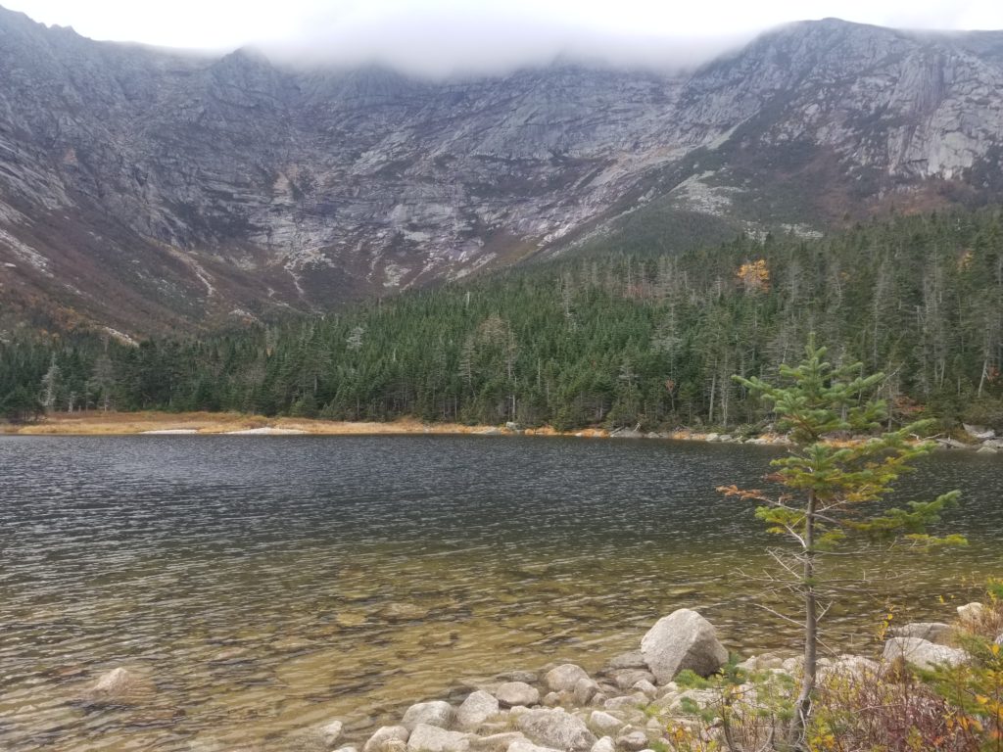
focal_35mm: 26
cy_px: 376
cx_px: 502
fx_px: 753
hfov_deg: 67.3
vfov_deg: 53.1
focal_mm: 4.3
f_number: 1.7
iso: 50
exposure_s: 1/540
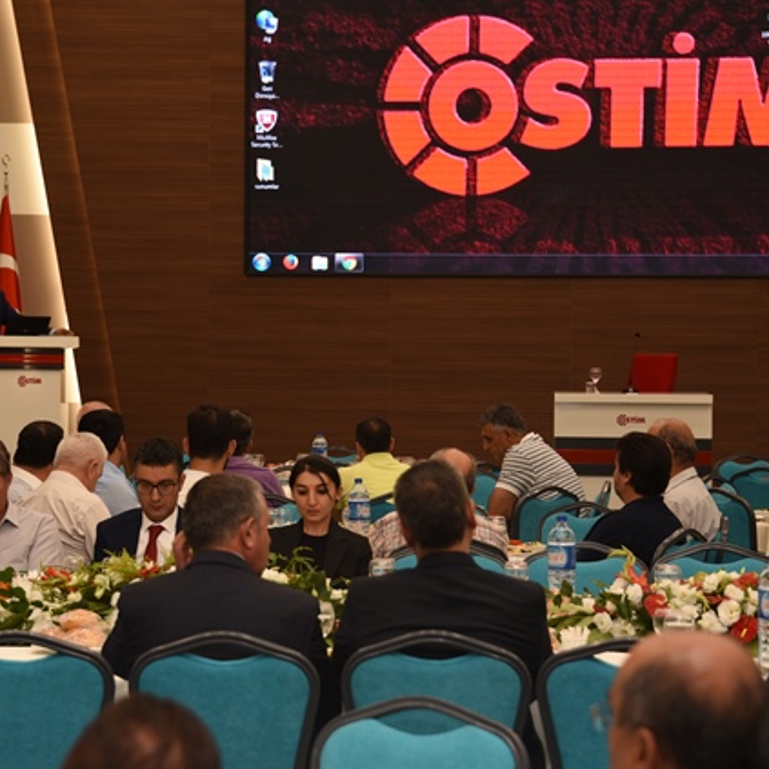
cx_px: 328
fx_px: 3343
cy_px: 375
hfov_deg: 13.1
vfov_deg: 13.1
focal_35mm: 133
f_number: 5.6
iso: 400
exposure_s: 1/60
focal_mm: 98
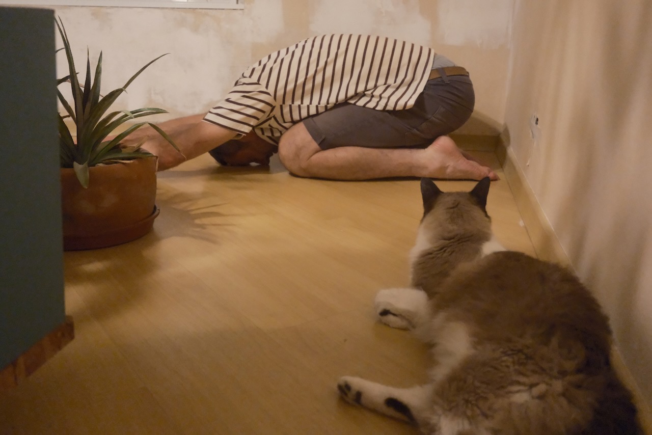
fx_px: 634
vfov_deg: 37.9
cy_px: 218
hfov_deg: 54.4
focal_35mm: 35
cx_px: 326
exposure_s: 1/56
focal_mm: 23
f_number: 3.6
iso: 12800
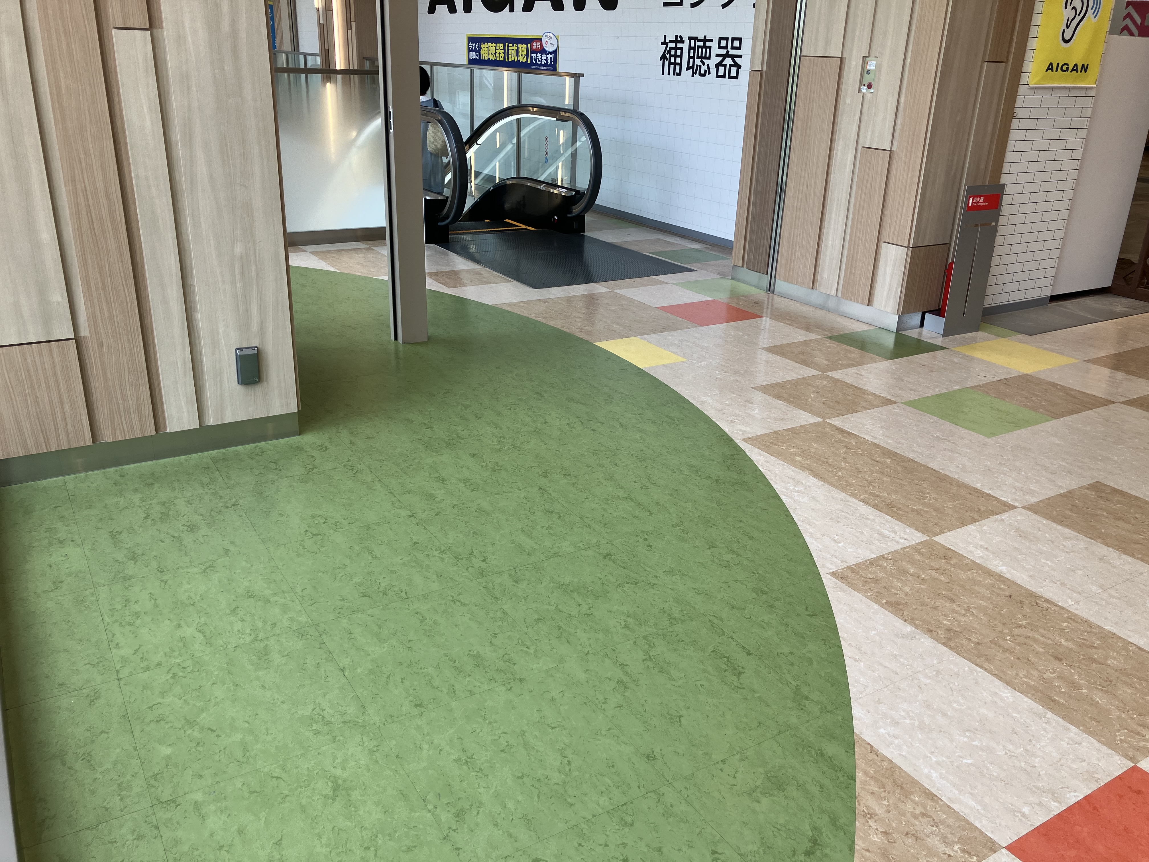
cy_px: 431
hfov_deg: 63.4
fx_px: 929
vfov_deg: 49.7
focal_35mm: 28
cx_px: 574
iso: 32
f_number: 1.8
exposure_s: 1/309
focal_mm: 3.99
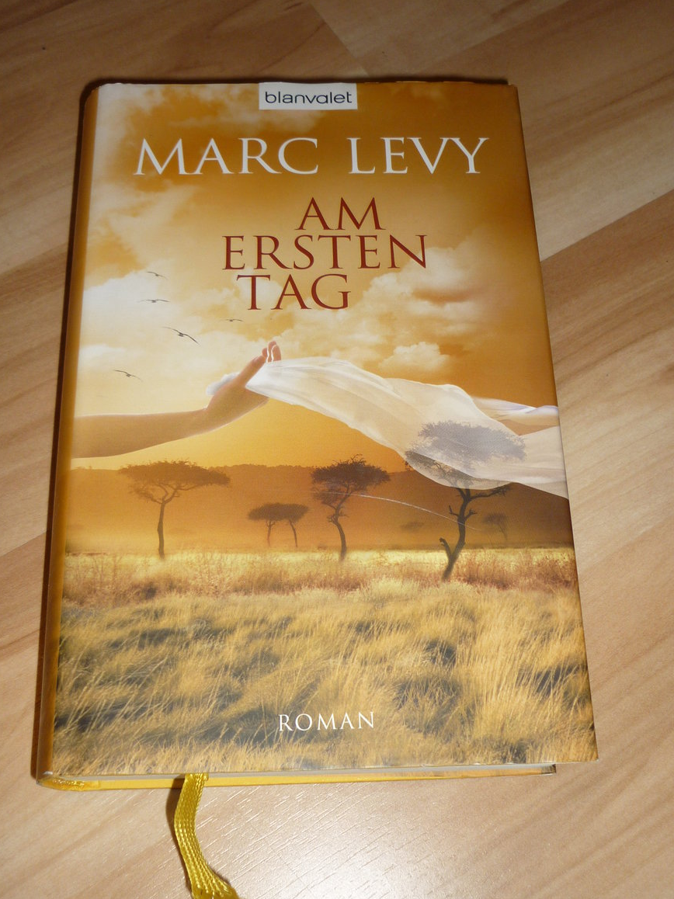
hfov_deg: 37.7
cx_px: 329
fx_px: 987
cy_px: 474
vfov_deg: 49.0
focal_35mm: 38
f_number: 2.8
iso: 100
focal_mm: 5.5
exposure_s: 1/30
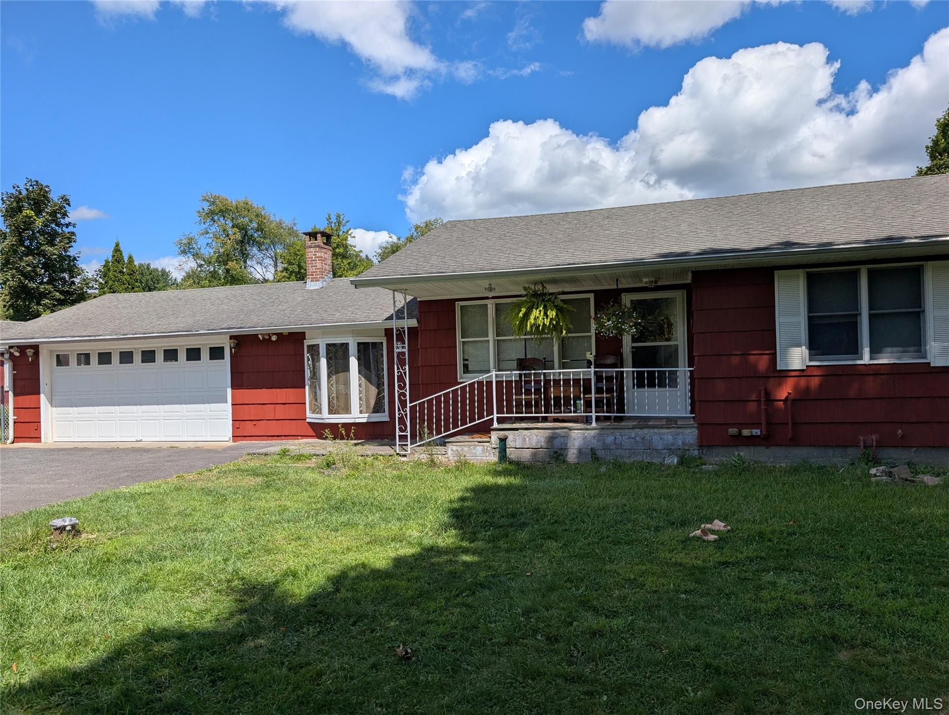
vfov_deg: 56.9
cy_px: 358
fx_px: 659
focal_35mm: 24
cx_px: 474
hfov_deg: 71.5
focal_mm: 6.9
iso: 21
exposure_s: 1/1672
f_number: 1.68
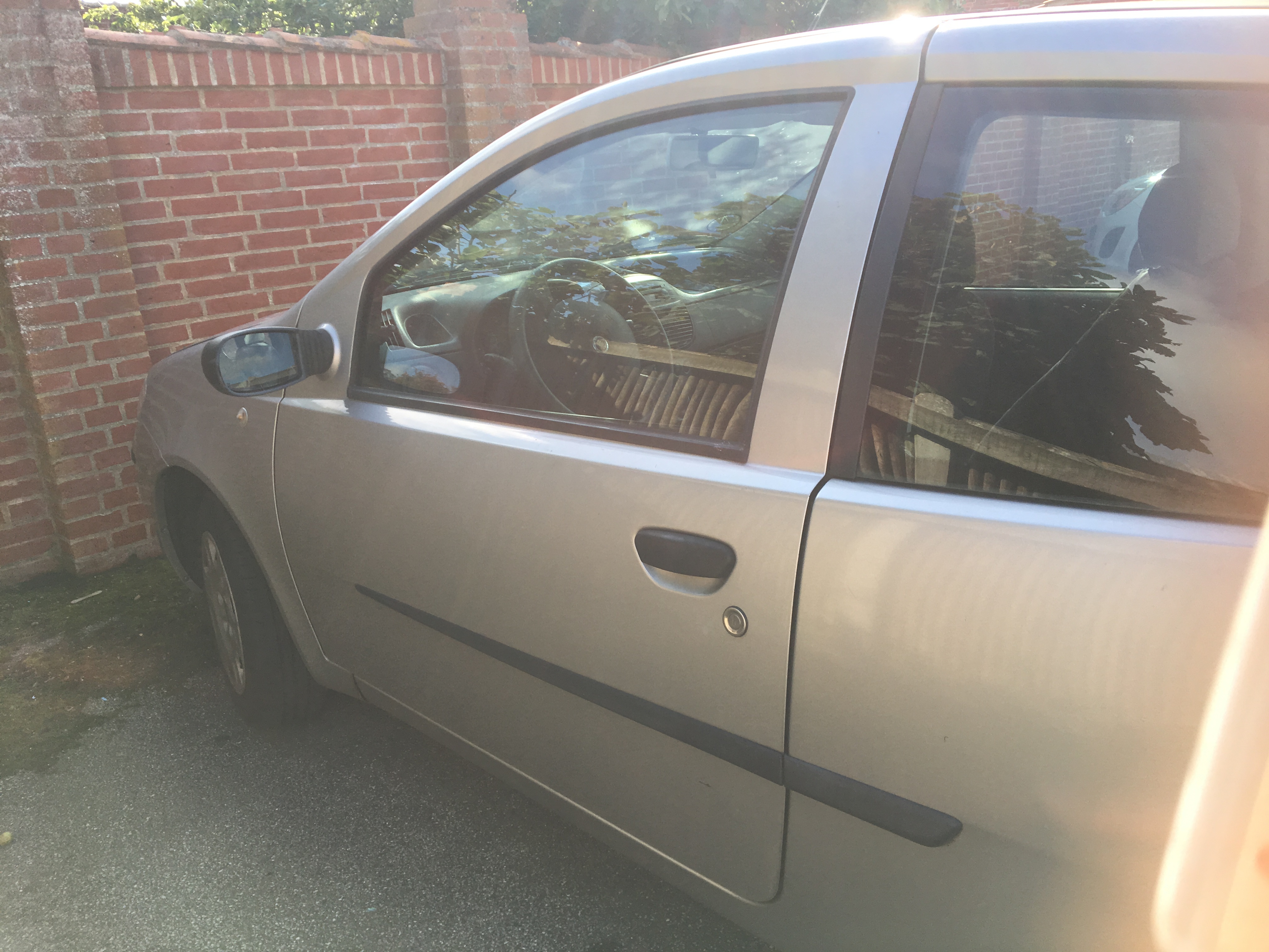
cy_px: 476
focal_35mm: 29
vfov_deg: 48.2
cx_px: 634
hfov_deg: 61.7
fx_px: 1063
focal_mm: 4.15
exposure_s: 1/469
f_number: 2.2
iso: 25
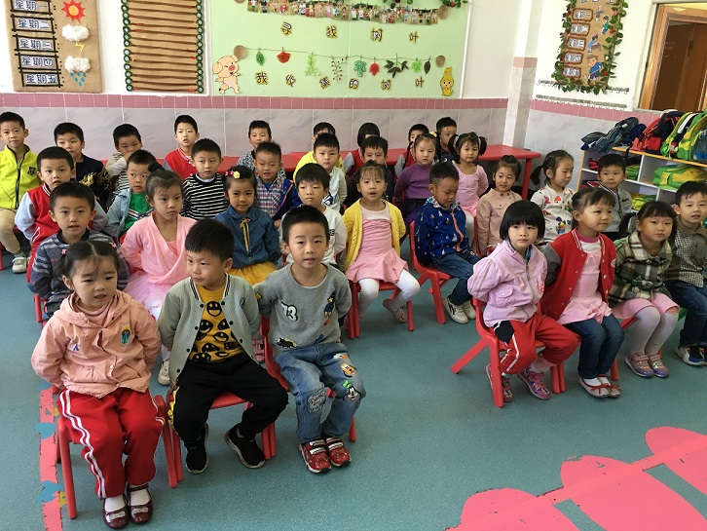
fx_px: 592
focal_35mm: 29
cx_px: 354
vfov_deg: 48.3
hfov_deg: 61.6
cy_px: 266
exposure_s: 1/17
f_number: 2.2
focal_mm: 4.15
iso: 80
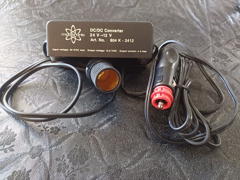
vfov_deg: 54.9
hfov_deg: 69.4
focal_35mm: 25
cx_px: 120
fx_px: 173
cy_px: 90
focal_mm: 4.65
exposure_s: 1/25
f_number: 1.8
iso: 640
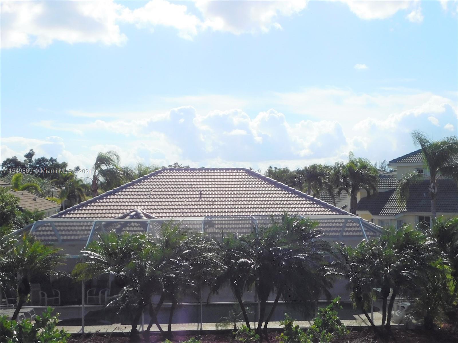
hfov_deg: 51.4
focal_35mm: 36
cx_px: 229
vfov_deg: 39.6
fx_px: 476
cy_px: 172
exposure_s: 1/800
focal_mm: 6.3
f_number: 7
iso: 125
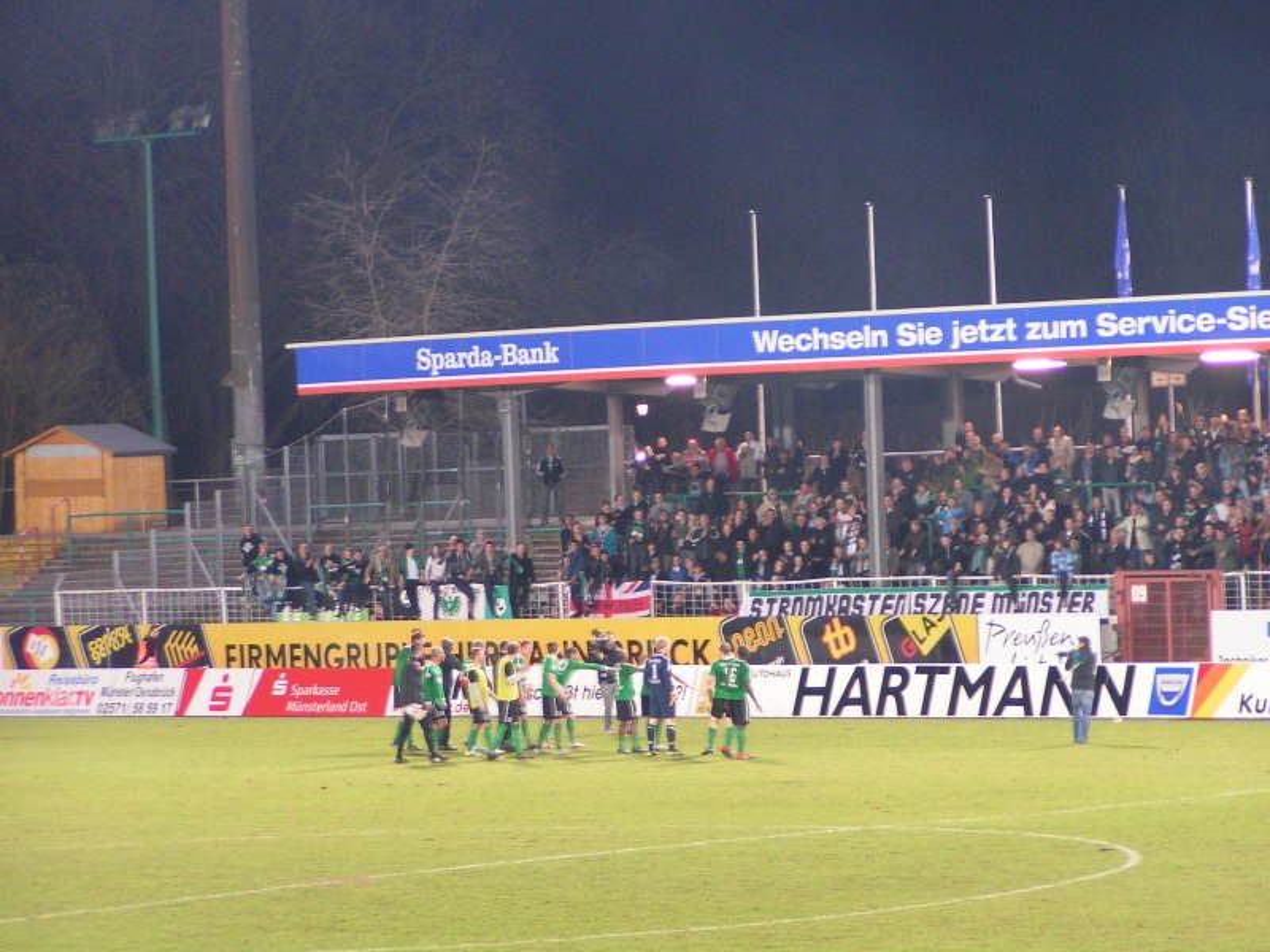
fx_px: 6310
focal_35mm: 172
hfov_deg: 11.5
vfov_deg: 8.6
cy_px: 476
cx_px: 635
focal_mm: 26.3
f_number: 3.5
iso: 200
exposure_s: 1/15
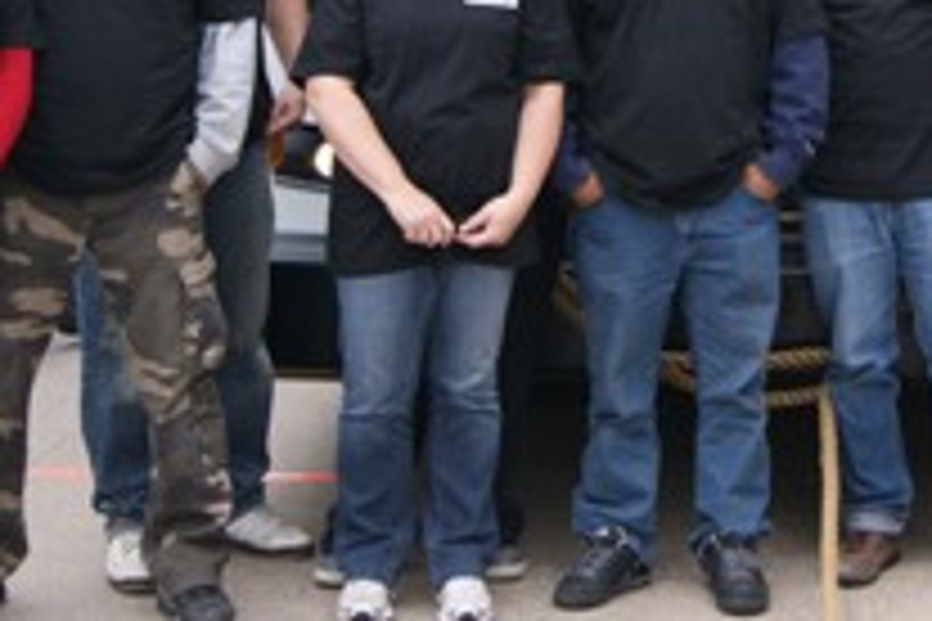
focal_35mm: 91
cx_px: 716
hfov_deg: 22.1
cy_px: -25
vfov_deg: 14.7
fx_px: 2356
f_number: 5
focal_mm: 28
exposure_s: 1/60
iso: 100
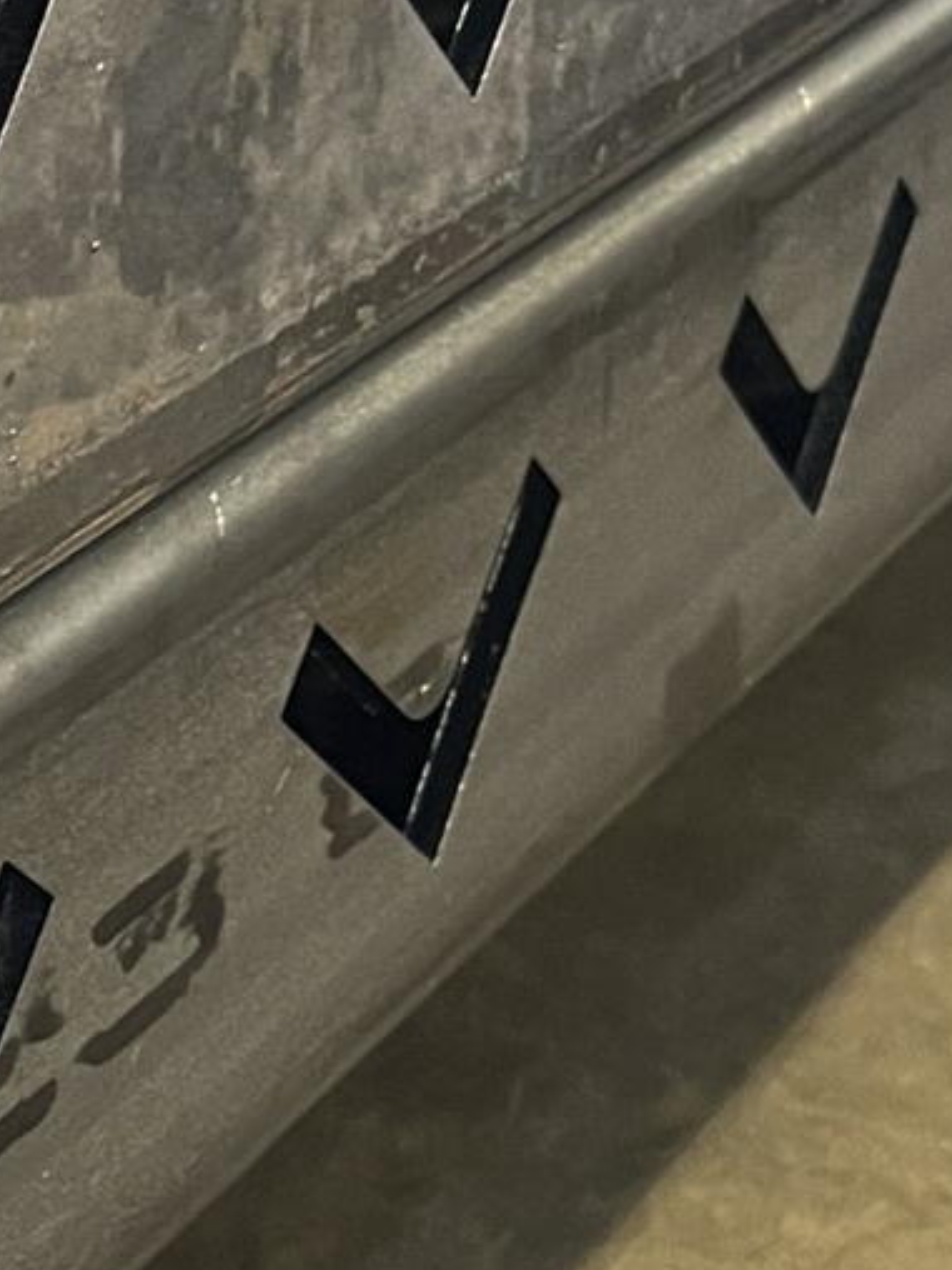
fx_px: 3852
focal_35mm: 105
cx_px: 143
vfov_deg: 18.7
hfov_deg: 14.0
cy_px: 736
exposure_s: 1/40
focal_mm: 5.1
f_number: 1.6
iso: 640
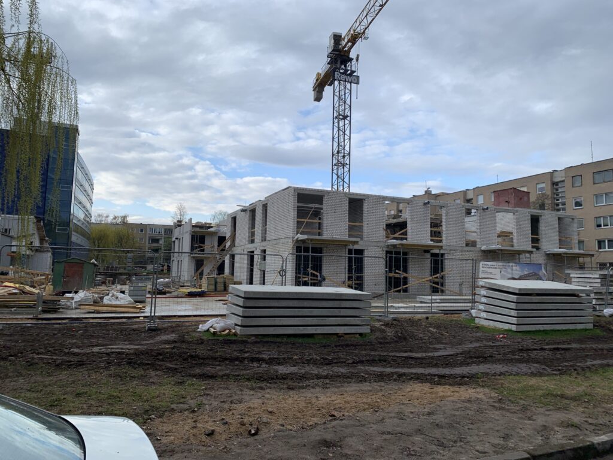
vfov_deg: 53.1
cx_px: 306
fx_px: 460
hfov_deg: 67.3
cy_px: 230
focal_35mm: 26
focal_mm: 4.25
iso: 25
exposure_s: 1/815
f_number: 1.8
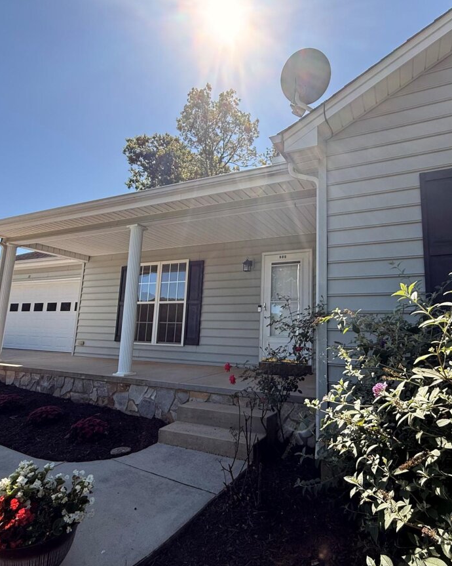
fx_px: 318
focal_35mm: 19
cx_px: 276
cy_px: 283
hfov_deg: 70.0
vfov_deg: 83.3
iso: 64
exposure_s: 1/985
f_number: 2.2
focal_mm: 2.22
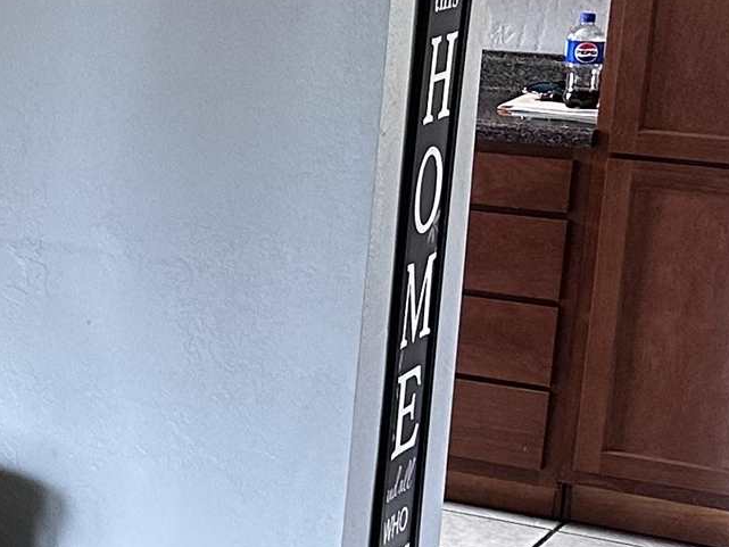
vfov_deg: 12.9
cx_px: -912
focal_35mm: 115
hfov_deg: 13.5
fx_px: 2422
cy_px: 207
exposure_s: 1/60
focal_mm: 6.86
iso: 250
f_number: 1.78
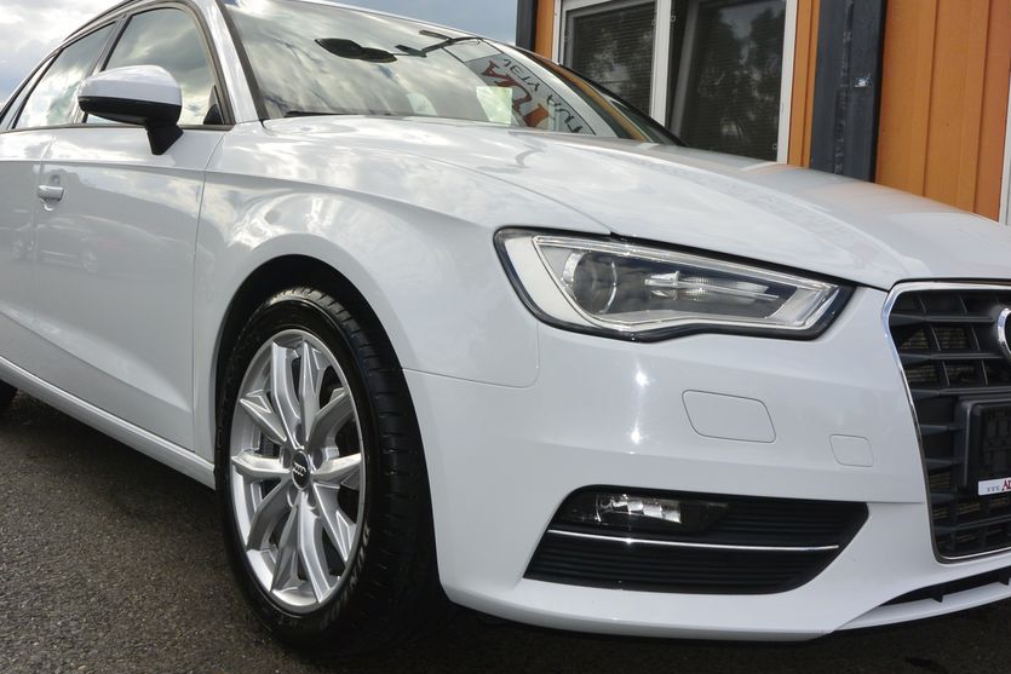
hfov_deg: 50.6
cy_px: 336
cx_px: 544
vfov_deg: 35.1
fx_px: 1067
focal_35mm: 38
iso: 160
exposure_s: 1/250
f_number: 9
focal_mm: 11.8
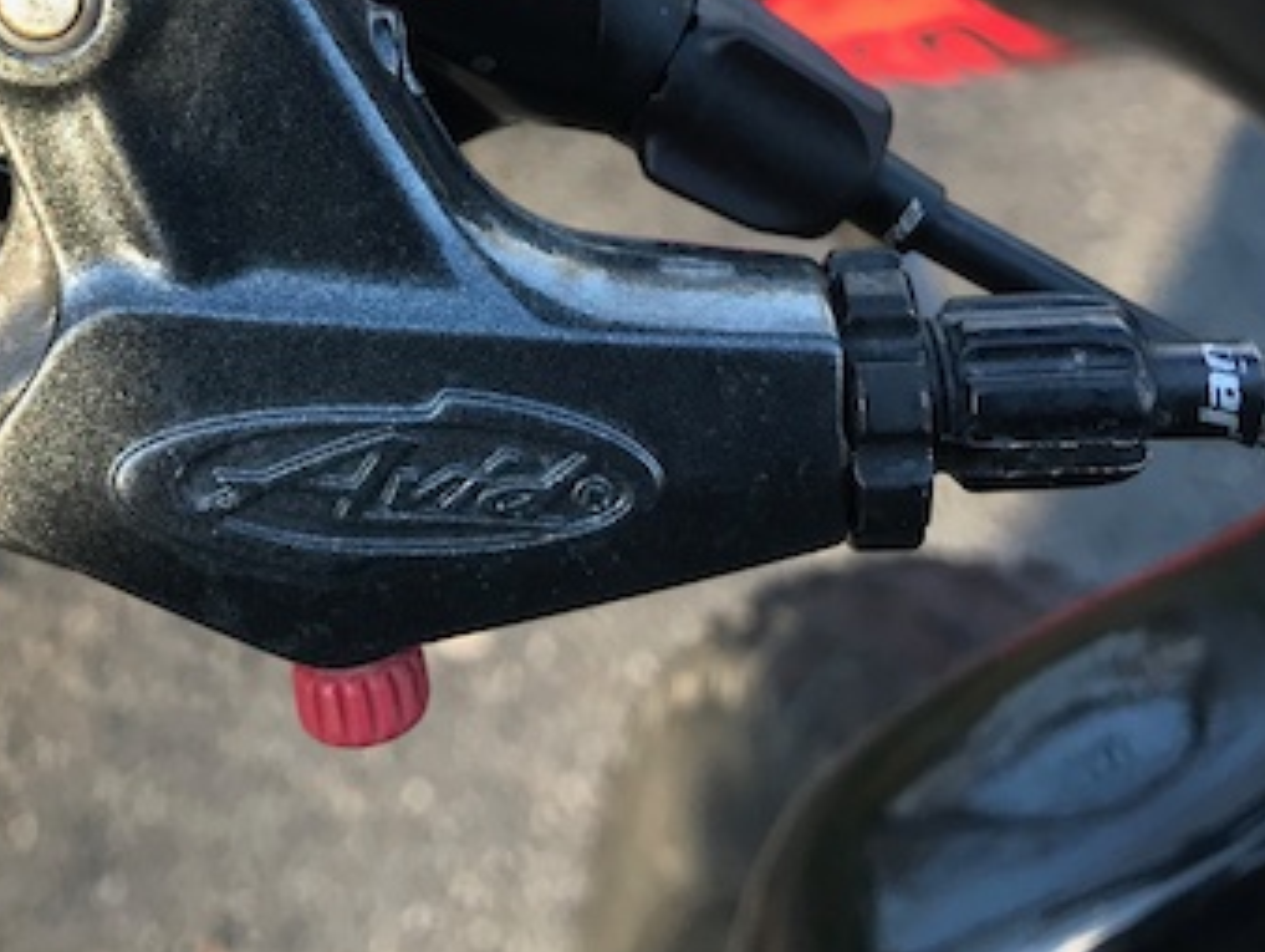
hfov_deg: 29.0
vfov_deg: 21.1
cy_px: -119
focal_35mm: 66
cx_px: 362
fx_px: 2414
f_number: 1.8
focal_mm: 3.99
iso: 32
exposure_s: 1/120
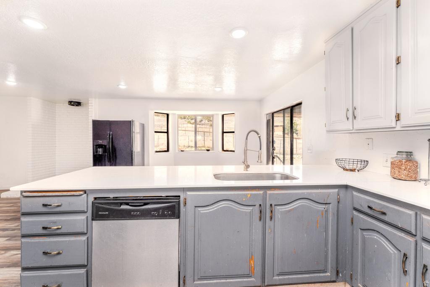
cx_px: 215
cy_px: 144
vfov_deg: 81.2
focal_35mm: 14
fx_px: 167
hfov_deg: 104.2
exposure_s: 1/400
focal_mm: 14
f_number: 7.1
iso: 320
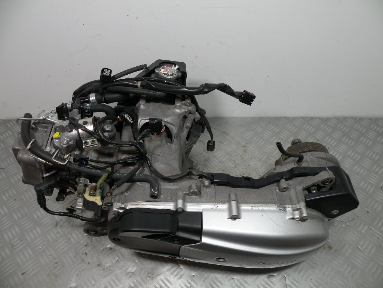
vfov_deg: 51.4
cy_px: 144
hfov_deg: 65.3
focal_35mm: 27
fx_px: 299
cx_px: 192
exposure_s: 1/90.7
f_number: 3.5
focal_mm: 4.7
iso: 64
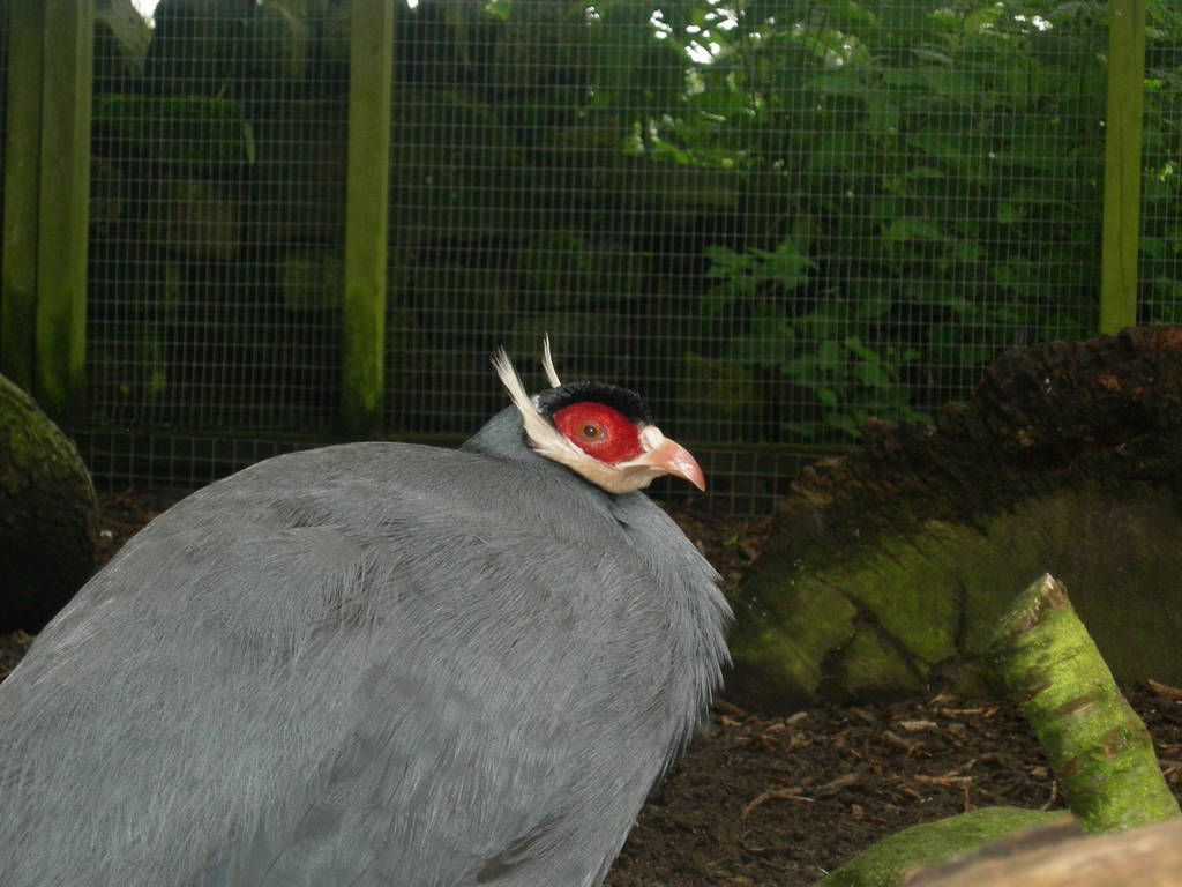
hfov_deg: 17.9
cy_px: 444
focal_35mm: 110
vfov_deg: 13.5
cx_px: 591
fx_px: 3756
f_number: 4.8
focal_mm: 23
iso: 200
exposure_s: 1/120
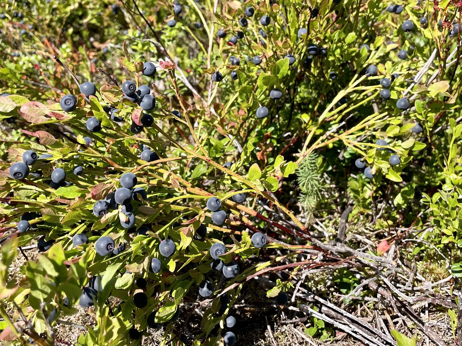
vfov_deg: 53.1
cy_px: 173
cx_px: 231
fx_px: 347
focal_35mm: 26
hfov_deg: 67.3
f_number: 1.6
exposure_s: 1/1319
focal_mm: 4.2
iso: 32
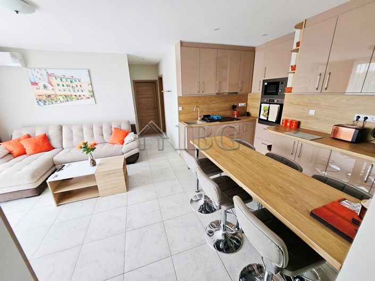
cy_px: 140
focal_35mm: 13
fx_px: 141
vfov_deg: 89.9
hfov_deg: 106.2
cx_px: 188
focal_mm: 1.7
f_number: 2.2
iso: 50
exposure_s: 1/50
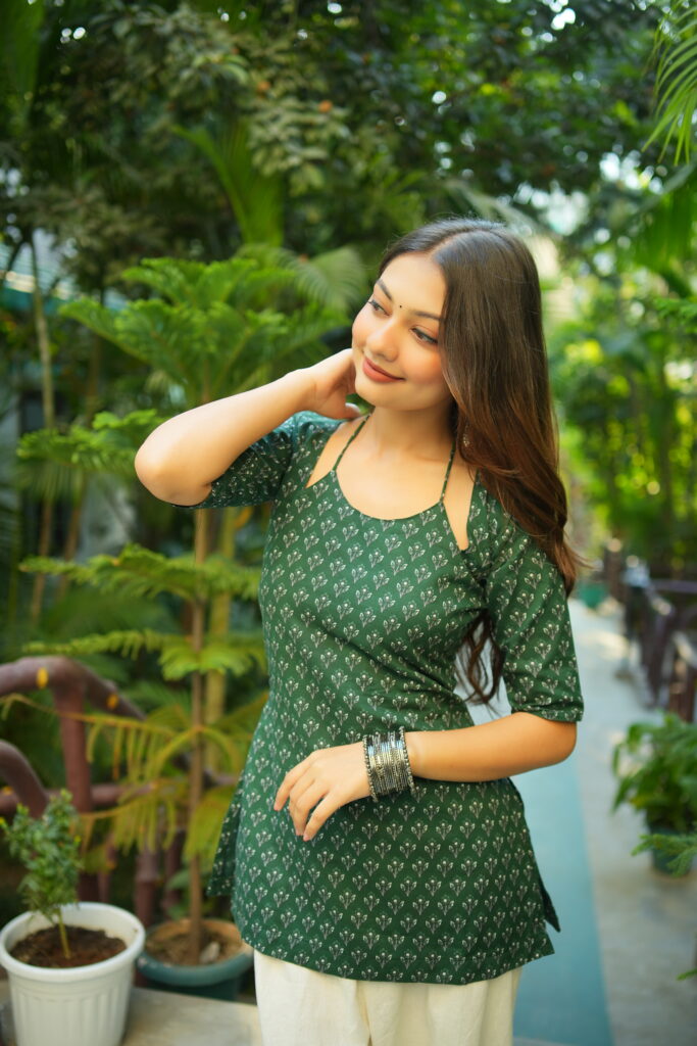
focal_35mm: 35
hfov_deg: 37.9
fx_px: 1016
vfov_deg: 54.4
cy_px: 523
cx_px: 348
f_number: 2.2
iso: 160
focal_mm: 35
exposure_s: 1/125
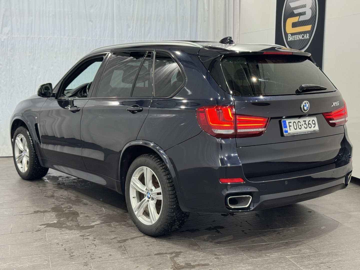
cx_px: 180
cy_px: 135
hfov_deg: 39.7
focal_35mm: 48
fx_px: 499
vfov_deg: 30.3
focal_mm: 6.76
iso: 100
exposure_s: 1/50
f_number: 1.78
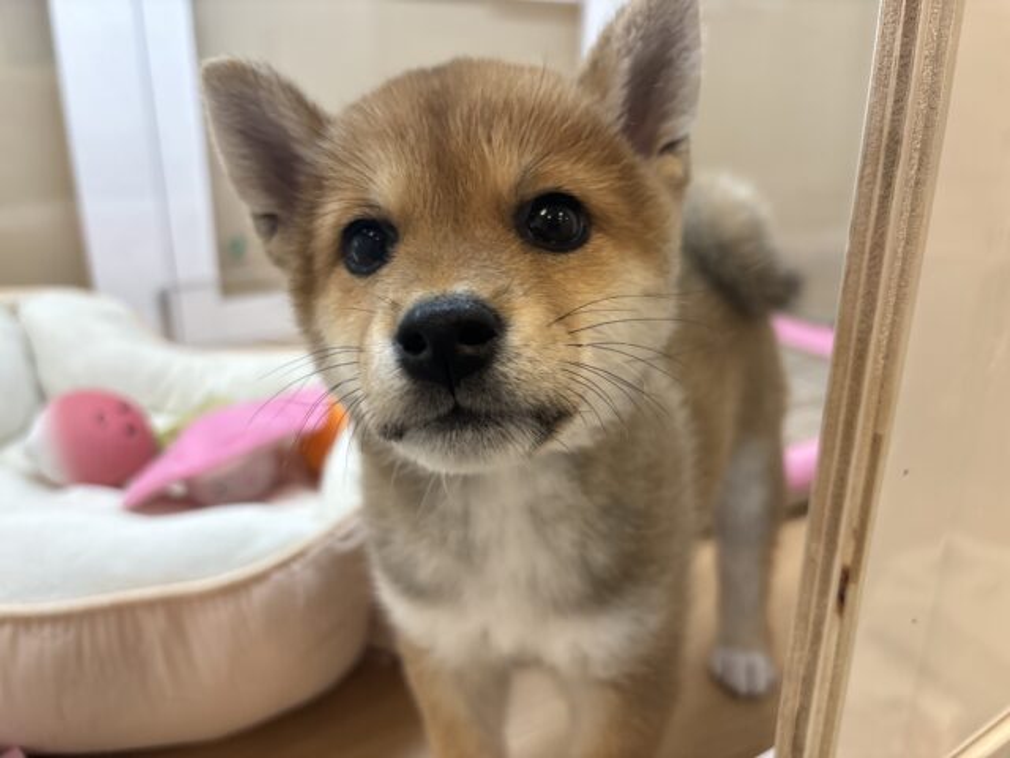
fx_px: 759
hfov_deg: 67.3
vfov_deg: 53.1
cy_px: 379
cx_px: 505
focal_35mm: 26
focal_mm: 5.96
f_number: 1.6
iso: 80
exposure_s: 1/100
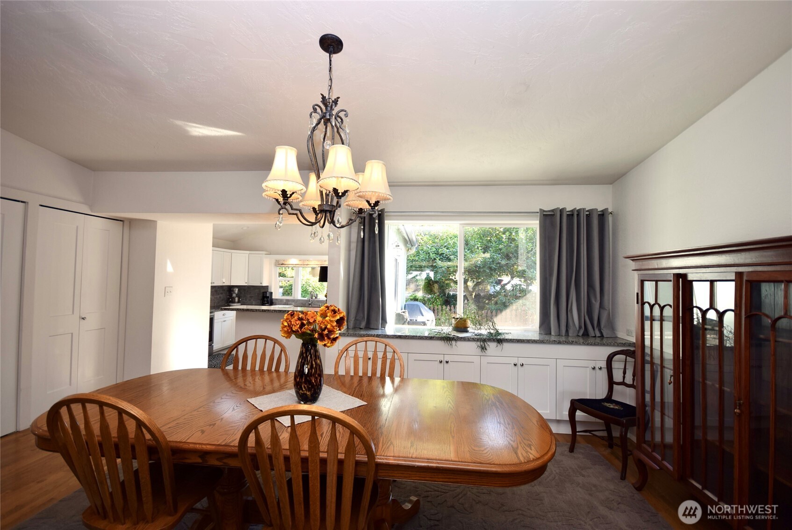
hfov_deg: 100.4
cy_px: 265
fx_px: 330
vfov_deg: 77.4
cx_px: 396
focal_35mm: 15
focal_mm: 10
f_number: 4
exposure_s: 1/40
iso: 100
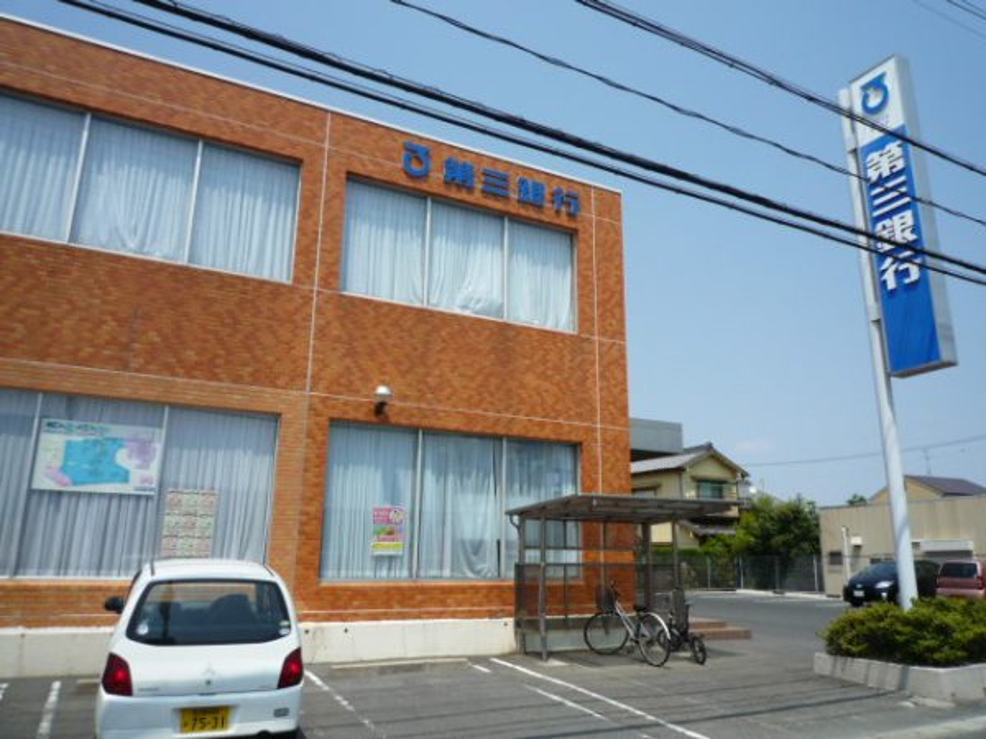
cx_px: 493
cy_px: 370
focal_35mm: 25
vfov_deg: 54.9
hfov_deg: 69.4
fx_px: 712
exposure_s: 1/800
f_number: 5
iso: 100
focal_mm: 4.4
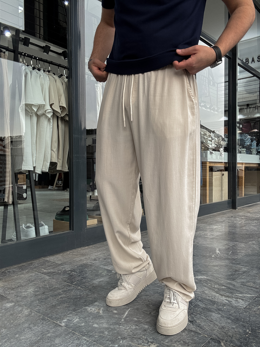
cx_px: 130
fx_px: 300
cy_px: 174
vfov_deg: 60.0
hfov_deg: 46.8
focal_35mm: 30
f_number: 1.9
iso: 25
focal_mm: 2.69
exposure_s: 1/120
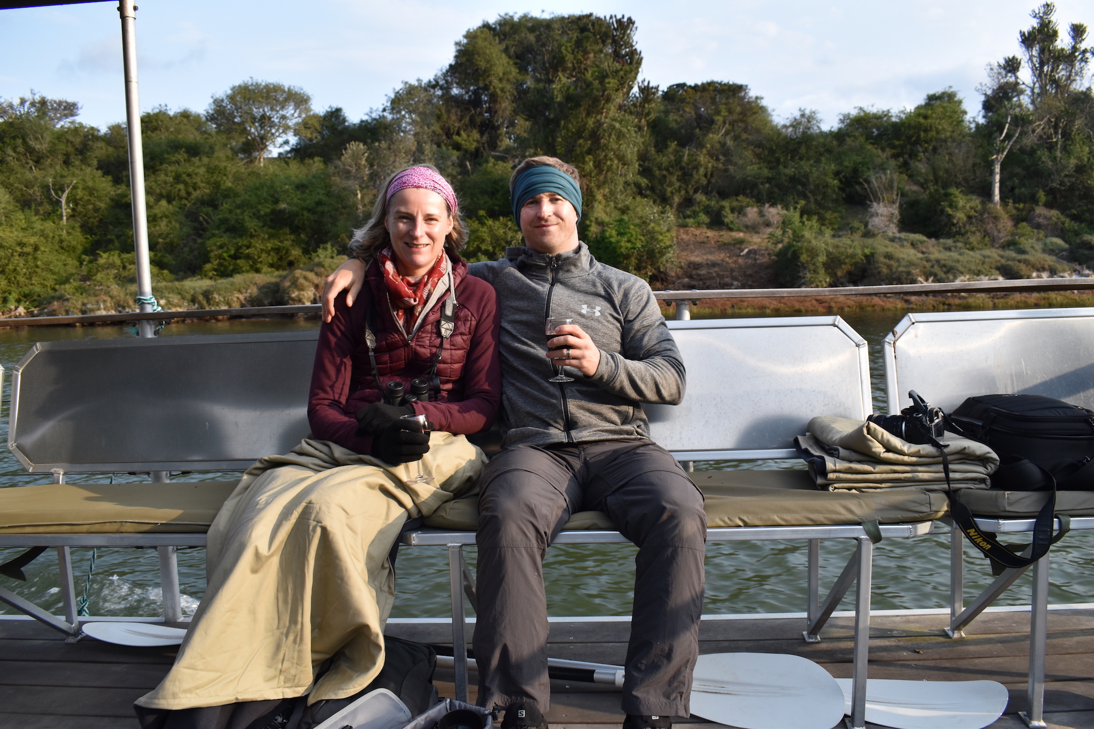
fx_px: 912
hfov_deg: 61.9
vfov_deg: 43.6
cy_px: 364
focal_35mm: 30
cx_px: 547
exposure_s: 1/160
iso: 400
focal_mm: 20
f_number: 6.3
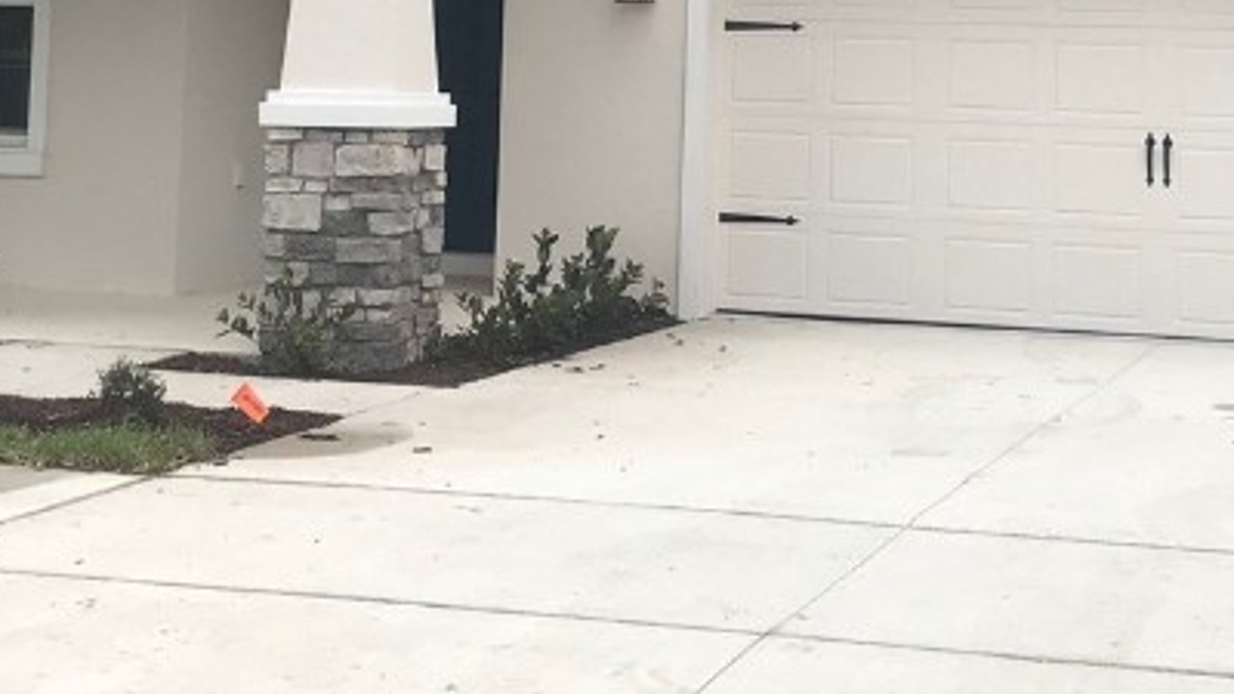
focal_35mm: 78
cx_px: 623
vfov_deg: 15.1
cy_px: -46
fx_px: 2552
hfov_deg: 27.2
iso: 20
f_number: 1.8
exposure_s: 1/2994
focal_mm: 3.99
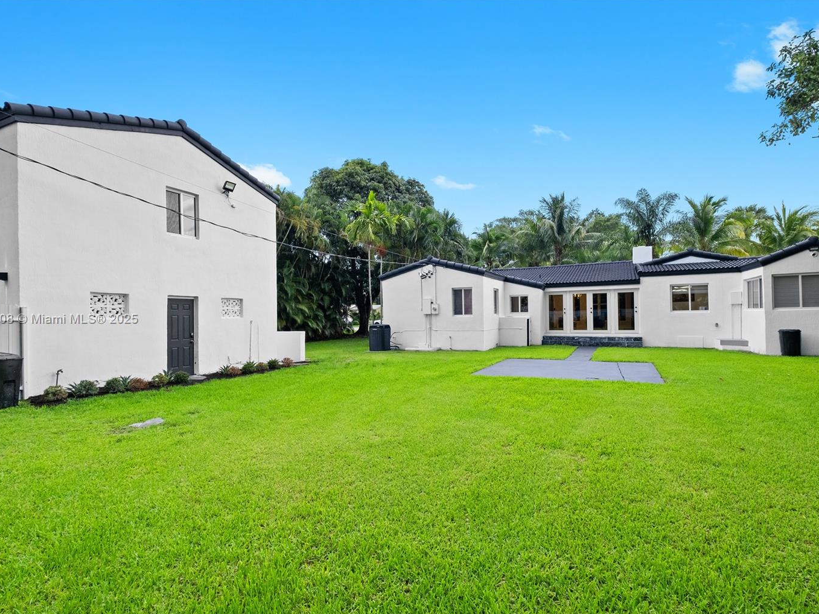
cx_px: 427
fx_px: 402
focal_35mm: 17
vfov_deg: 74.7
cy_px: 320
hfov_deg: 91.0
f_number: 8
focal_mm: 10
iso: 640
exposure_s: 1/100
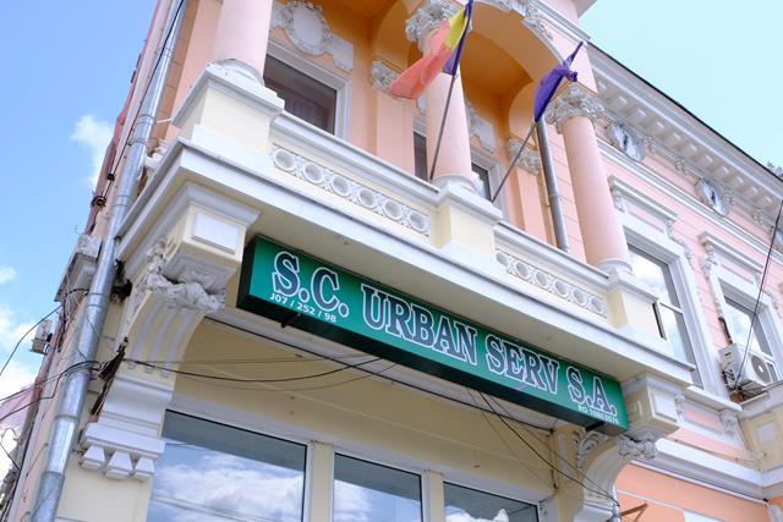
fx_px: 761
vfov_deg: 37.9
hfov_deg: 54.4
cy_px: 261
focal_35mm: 35
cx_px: 392
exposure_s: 1/160
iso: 500
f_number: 13
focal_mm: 23.2
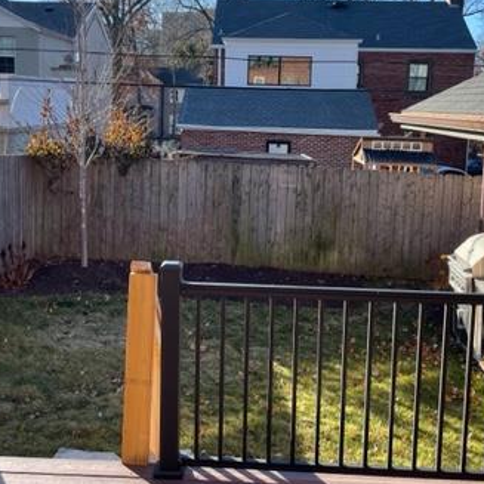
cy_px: 206
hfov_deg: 37.6
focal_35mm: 45
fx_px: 712
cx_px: 237
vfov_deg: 37.5
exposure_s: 1/1182
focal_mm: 4.2
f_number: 1.6
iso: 32
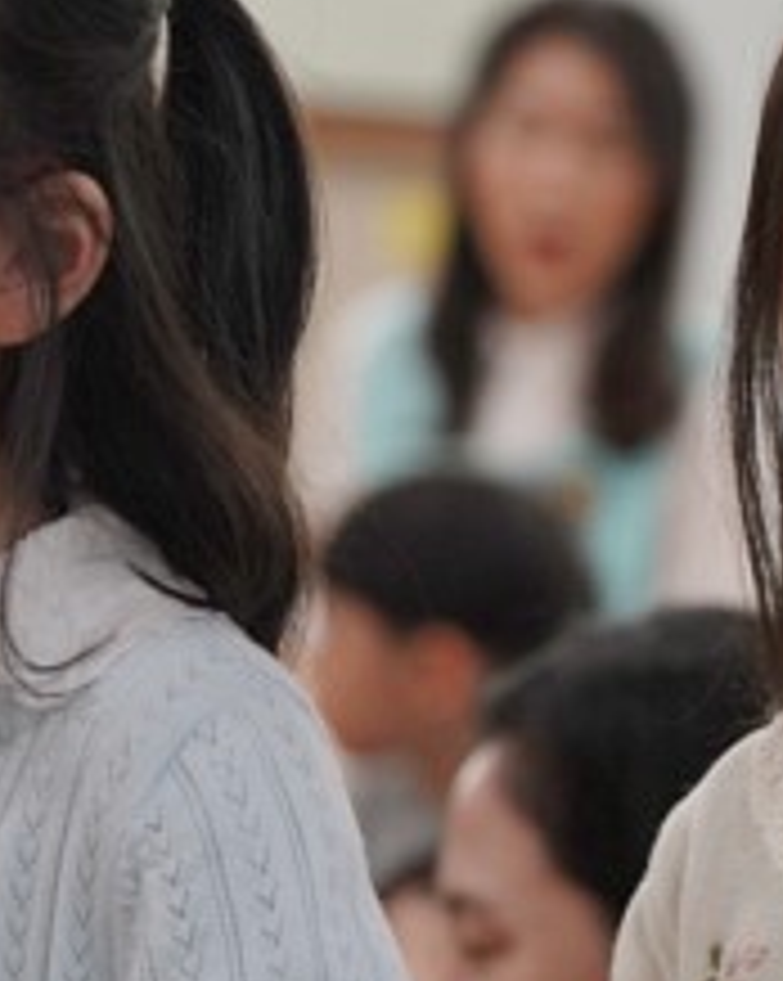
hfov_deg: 3.8
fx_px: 11806
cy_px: 738
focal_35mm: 407
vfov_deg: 4.8
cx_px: 428
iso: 1250
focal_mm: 105
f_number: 4
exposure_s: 1/160
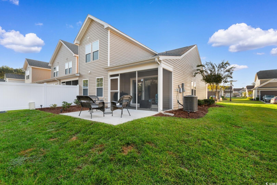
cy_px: 92
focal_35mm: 15
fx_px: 115
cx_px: 138
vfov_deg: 77.3
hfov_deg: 100.4
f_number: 5.6
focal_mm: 10
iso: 100
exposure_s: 1/125
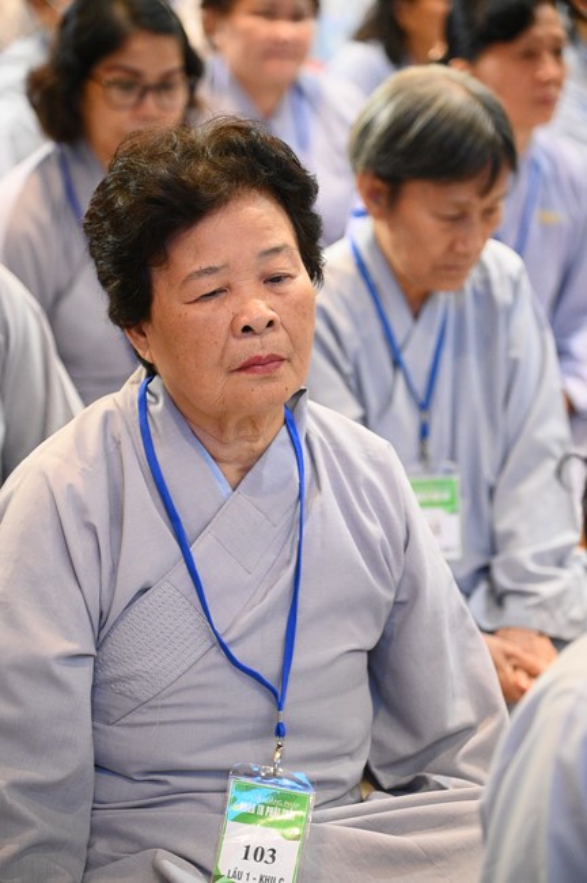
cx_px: 294
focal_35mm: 120
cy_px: 442
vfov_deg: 17.1
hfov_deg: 11.4
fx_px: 2941
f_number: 4
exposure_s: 1/125
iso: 8000
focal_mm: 120
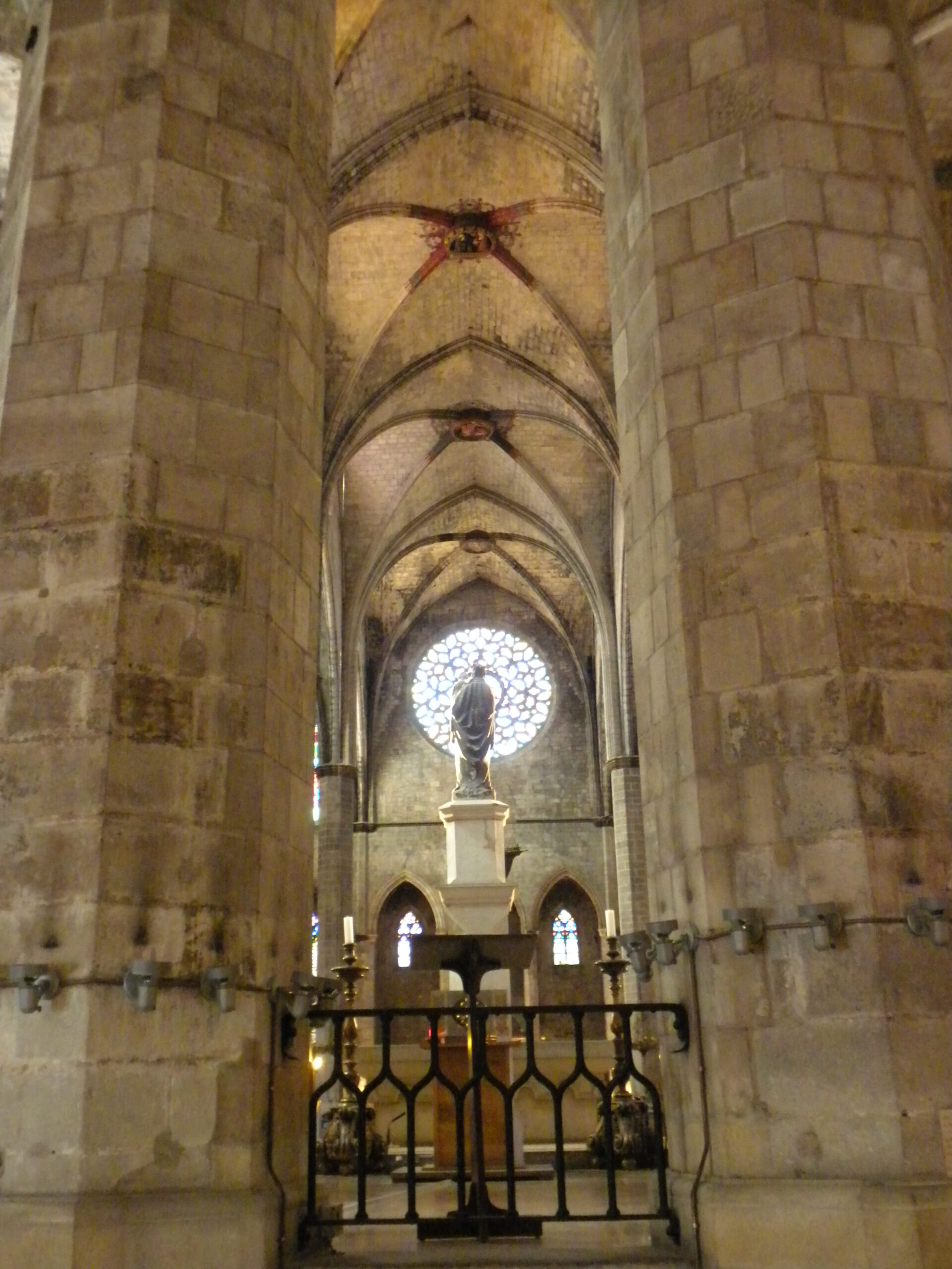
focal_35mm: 37
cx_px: 476
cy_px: 634
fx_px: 1357
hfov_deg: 38.7
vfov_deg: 50.1
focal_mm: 6.6
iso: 800
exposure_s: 1/7.4
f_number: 3.5
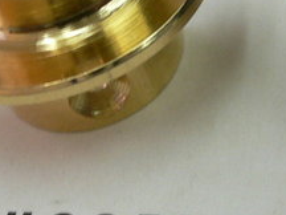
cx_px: 199
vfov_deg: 7.6
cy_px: -70
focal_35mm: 194
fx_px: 1603
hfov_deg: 10.2
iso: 100
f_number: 3.1
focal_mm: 6.8
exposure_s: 1/40
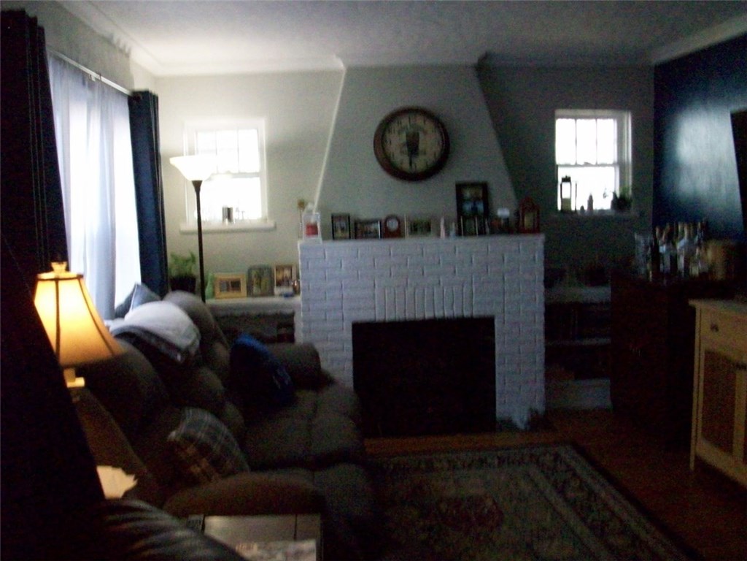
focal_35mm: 34
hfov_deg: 54.0
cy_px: 280
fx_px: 734
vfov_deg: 41.8
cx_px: 374
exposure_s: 1/64
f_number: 2.8
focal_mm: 5.7
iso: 800
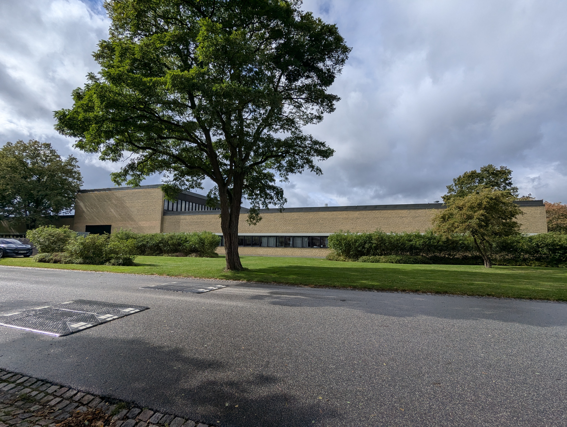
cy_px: 214
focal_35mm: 16
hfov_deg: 94.4
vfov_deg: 78.2
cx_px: 284
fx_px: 262
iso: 44
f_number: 2.2
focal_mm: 2.35
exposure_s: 1/2381
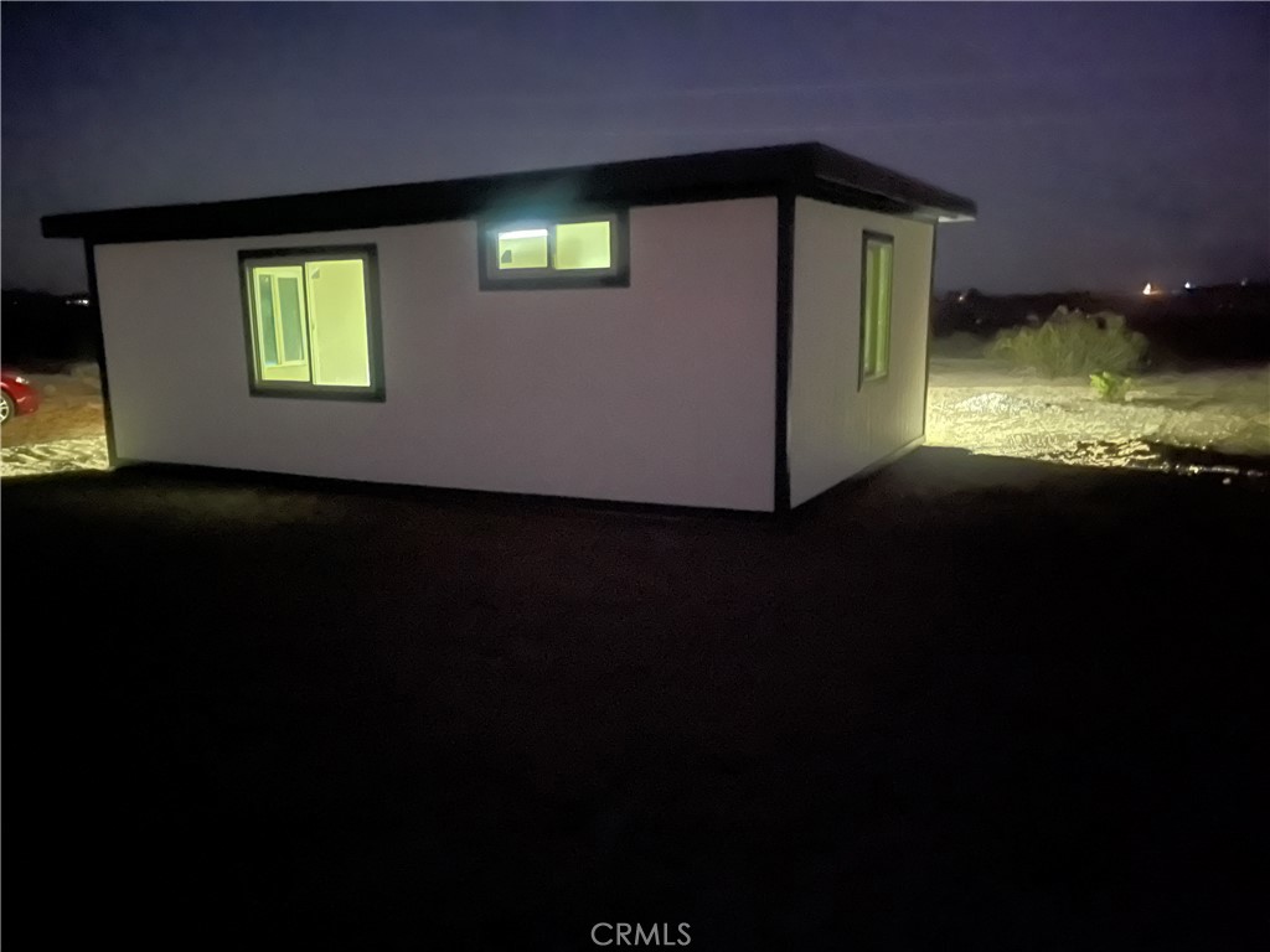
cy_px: 476
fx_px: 917
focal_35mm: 25
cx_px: 635
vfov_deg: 54.9
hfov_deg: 69.4
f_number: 1.6
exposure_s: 1/5
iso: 3200
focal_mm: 5.1
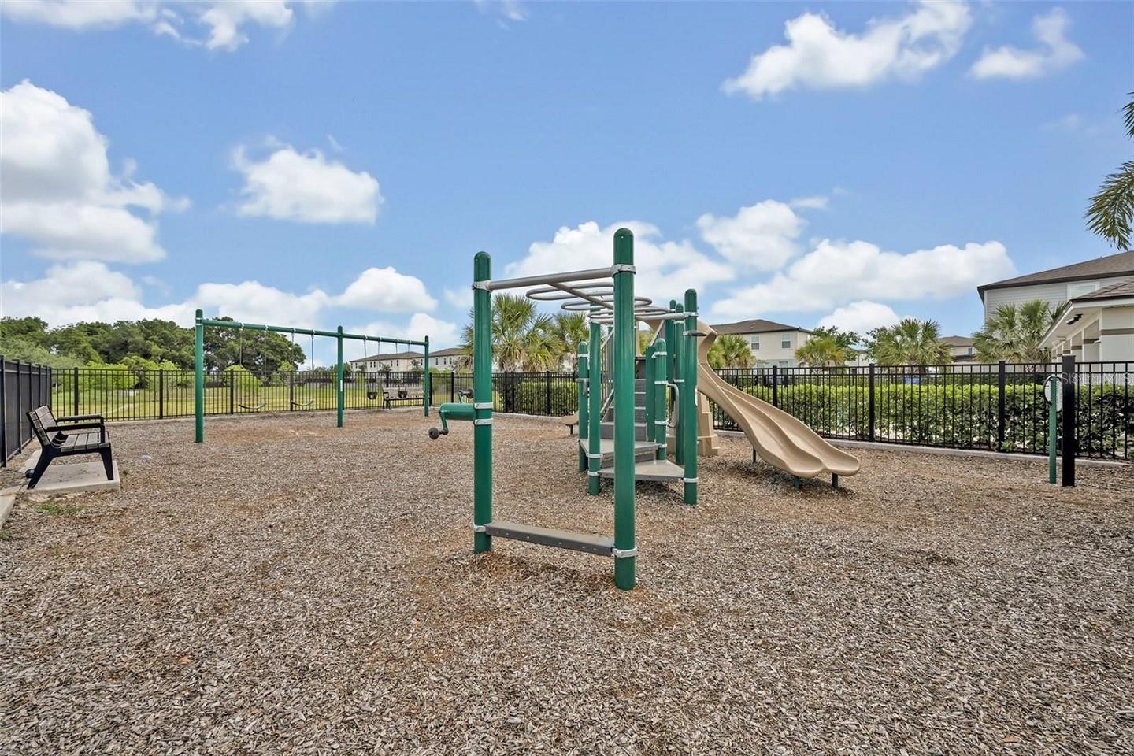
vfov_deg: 81.2
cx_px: 567
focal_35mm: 14
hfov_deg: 104.3
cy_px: 378
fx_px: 441
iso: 100
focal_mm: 14
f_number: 7.1
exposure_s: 1/400
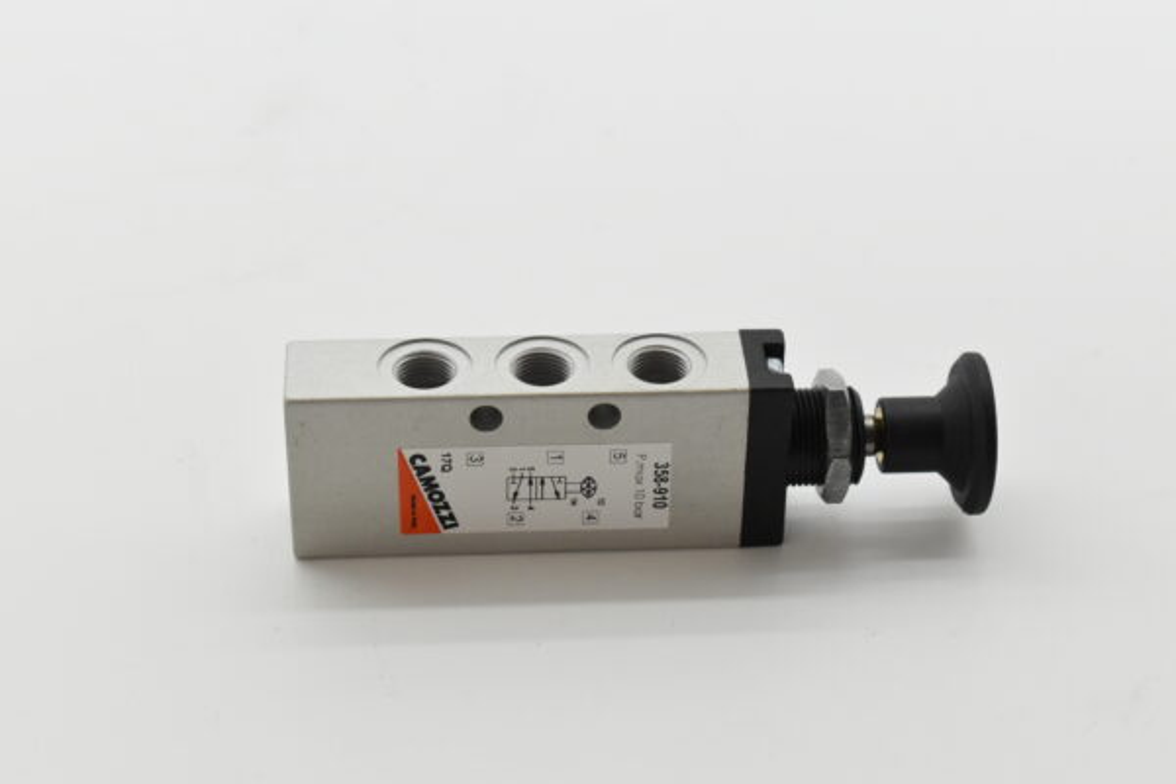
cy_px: 392
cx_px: 588
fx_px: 2695
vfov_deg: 16.6
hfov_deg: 24.6
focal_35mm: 82
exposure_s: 1/1000
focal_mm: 55
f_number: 8
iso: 1600
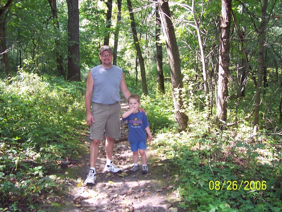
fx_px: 301
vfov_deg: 38.7
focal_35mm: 37
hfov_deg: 50.1
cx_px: 141
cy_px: 106
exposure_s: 1/60
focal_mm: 5.6
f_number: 2.8
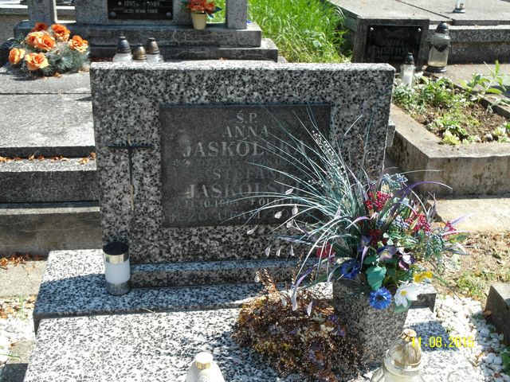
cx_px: 255
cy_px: 191
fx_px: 619
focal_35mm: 42
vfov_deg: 34.3
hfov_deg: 44.8
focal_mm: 9.1
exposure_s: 1/180
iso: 80
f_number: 4.4
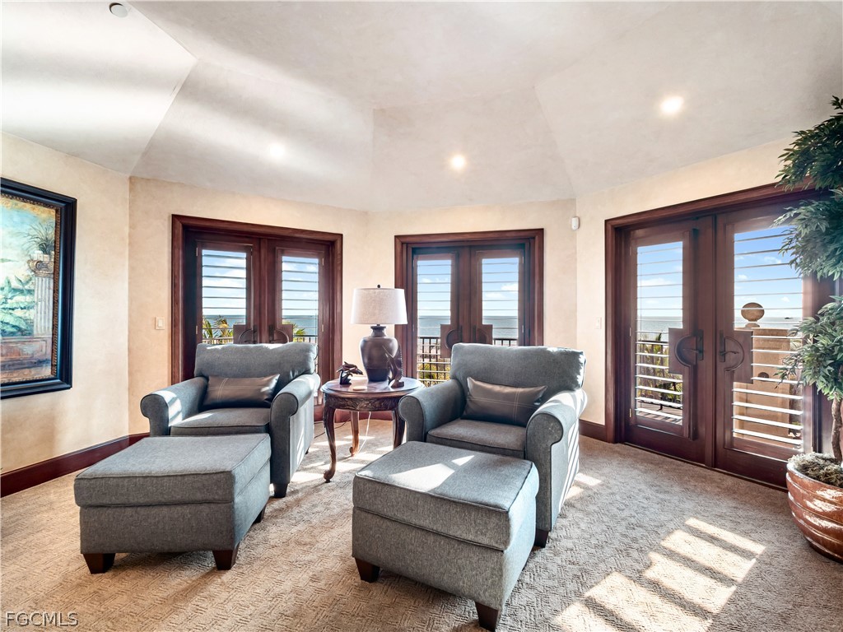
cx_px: 422
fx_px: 390
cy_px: 316
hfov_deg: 94.5
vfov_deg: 78.1
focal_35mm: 16
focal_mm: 8
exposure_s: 1/8
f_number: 7.1
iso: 200
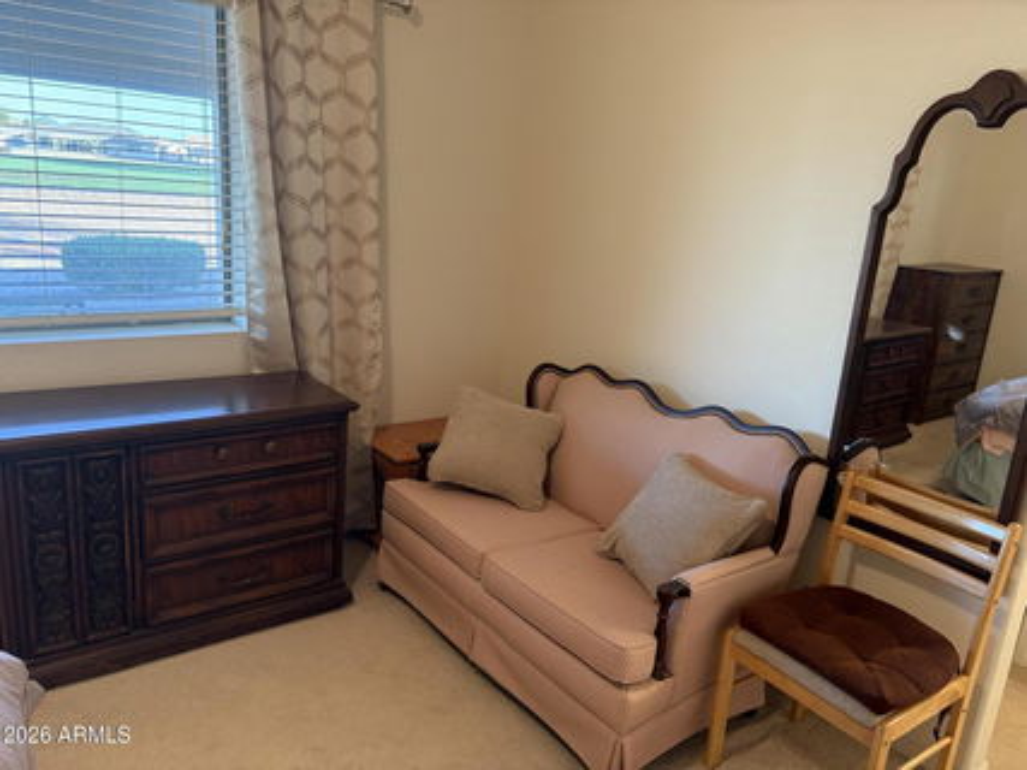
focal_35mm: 26
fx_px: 771
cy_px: 385
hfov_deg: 67.3
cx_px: 514
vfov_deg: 53.0
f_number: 1.6
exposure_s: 1/60
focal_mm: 5.96
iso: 200
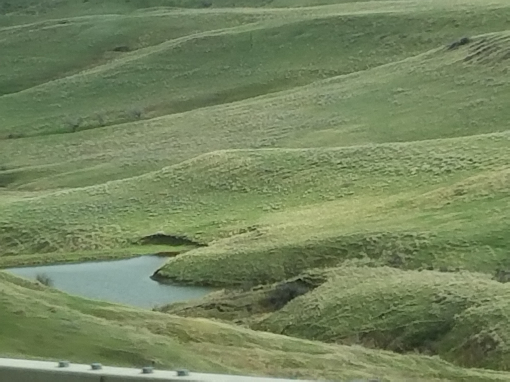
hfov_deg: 67.3
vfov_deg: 53.1
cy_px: 191
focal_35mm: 26
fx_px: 383
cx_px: 255
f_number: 1.7
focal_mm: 4.2
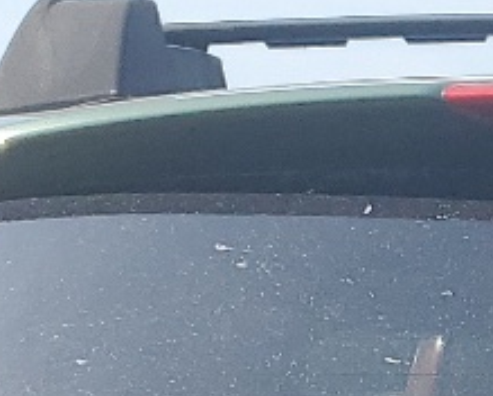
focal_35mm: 185
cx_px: 759
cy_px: 1058
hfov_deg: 10.1
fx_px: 2704
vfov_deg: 7.6
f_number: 1.5
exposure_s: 1/2000
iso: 50
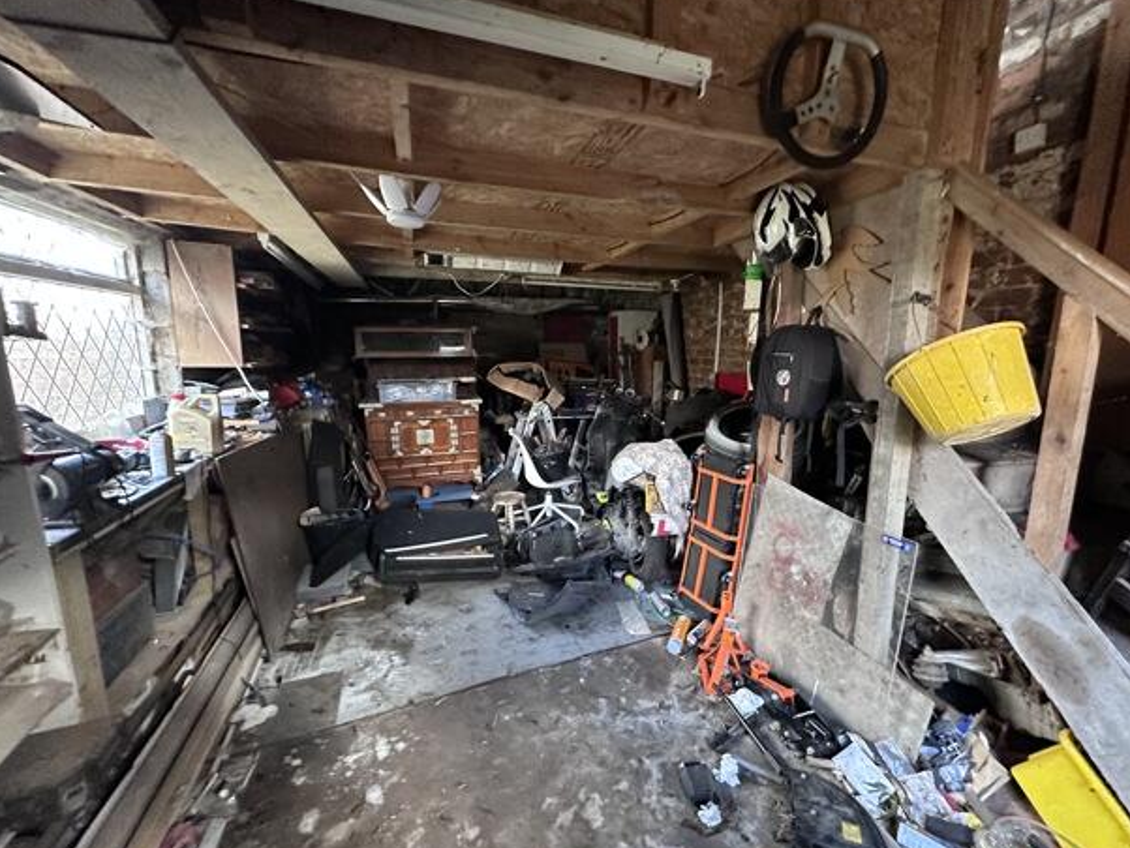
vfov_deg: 81.8
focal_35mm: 15
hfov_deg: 98.1
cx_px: 596
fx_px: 490
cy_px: 428
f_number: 2.2
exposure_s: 1/60
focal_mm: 2.22
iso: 400
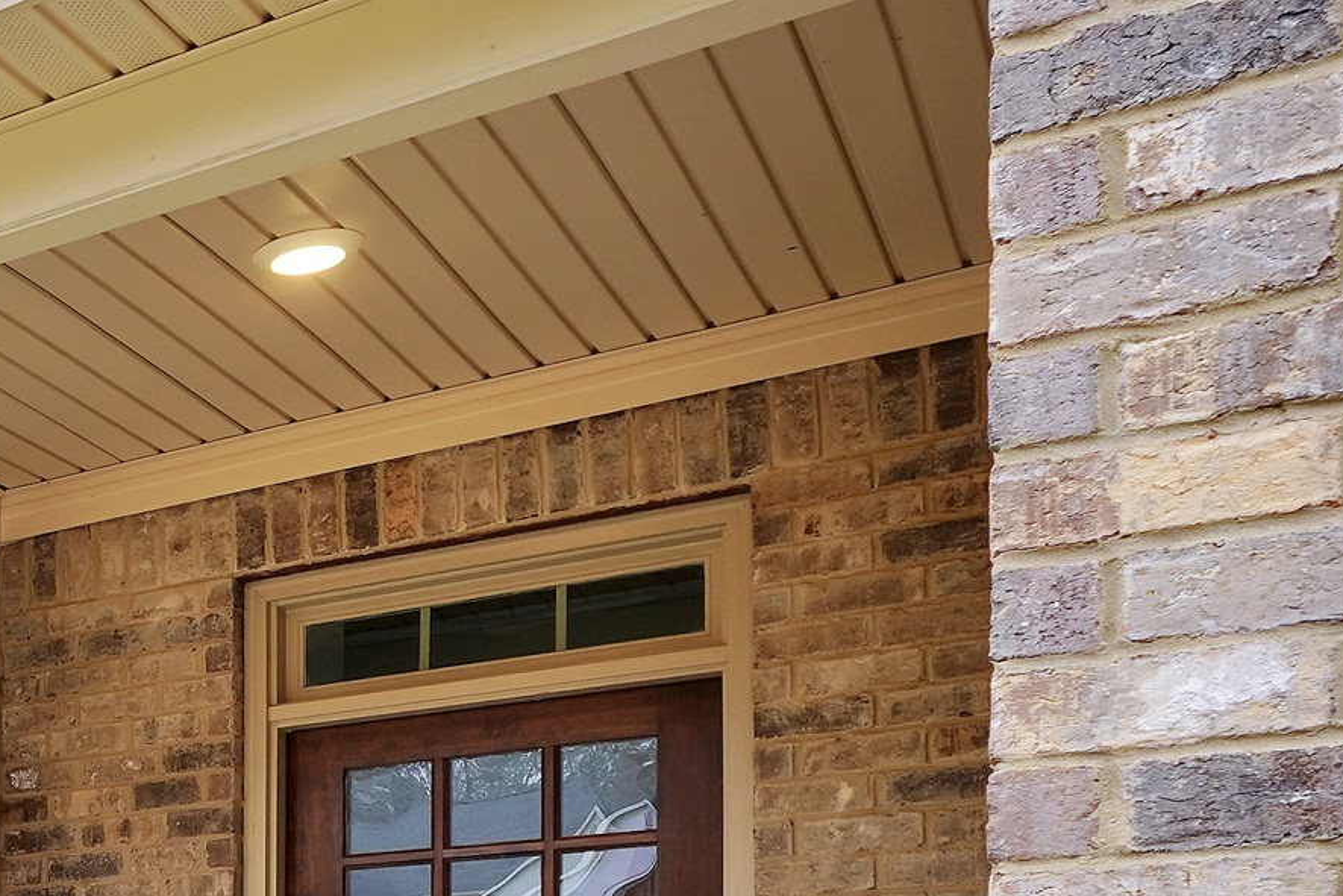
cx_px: -649
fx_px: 1940
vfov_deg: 23.4
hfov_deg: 27.3
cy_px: 1116
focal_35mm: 52
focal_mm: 10
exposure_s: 1/60
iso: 100
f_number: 4.5
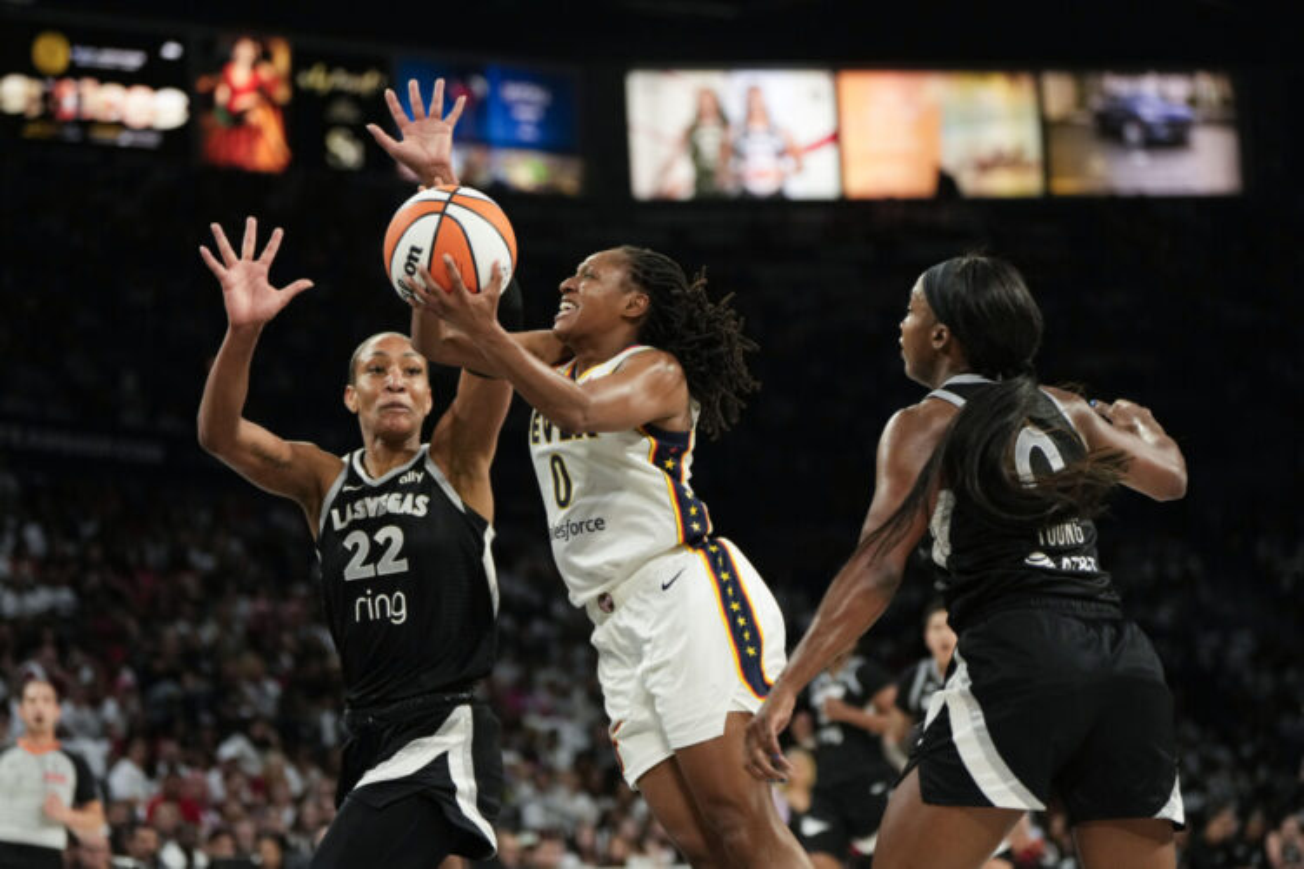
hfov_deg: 19.5
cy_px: 434
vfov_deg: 13.0
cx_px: 652
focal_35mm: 105
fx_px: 3803
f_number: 2.8
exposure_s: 1/1600
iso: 2500
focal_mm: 105
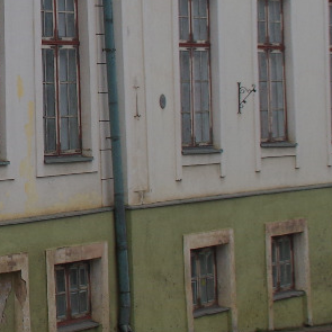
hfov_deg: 7.4
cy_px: 26
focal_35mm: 230
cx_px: -251
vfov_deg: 7.6
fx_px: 2496
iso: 320
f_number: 6.3
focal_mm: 33
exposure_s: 1/60
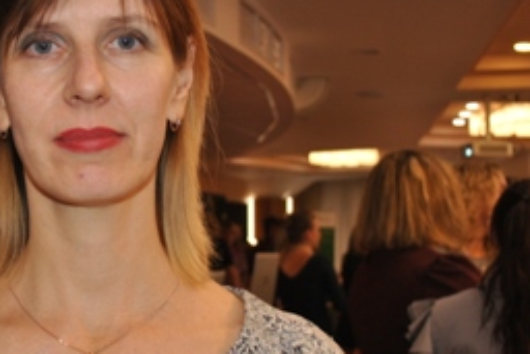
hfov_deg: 30.9
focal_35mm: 63
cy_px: 199
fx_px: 928
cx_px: 89
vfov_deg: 21.6
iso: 200
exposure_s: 1/60
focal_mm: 24
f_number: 4
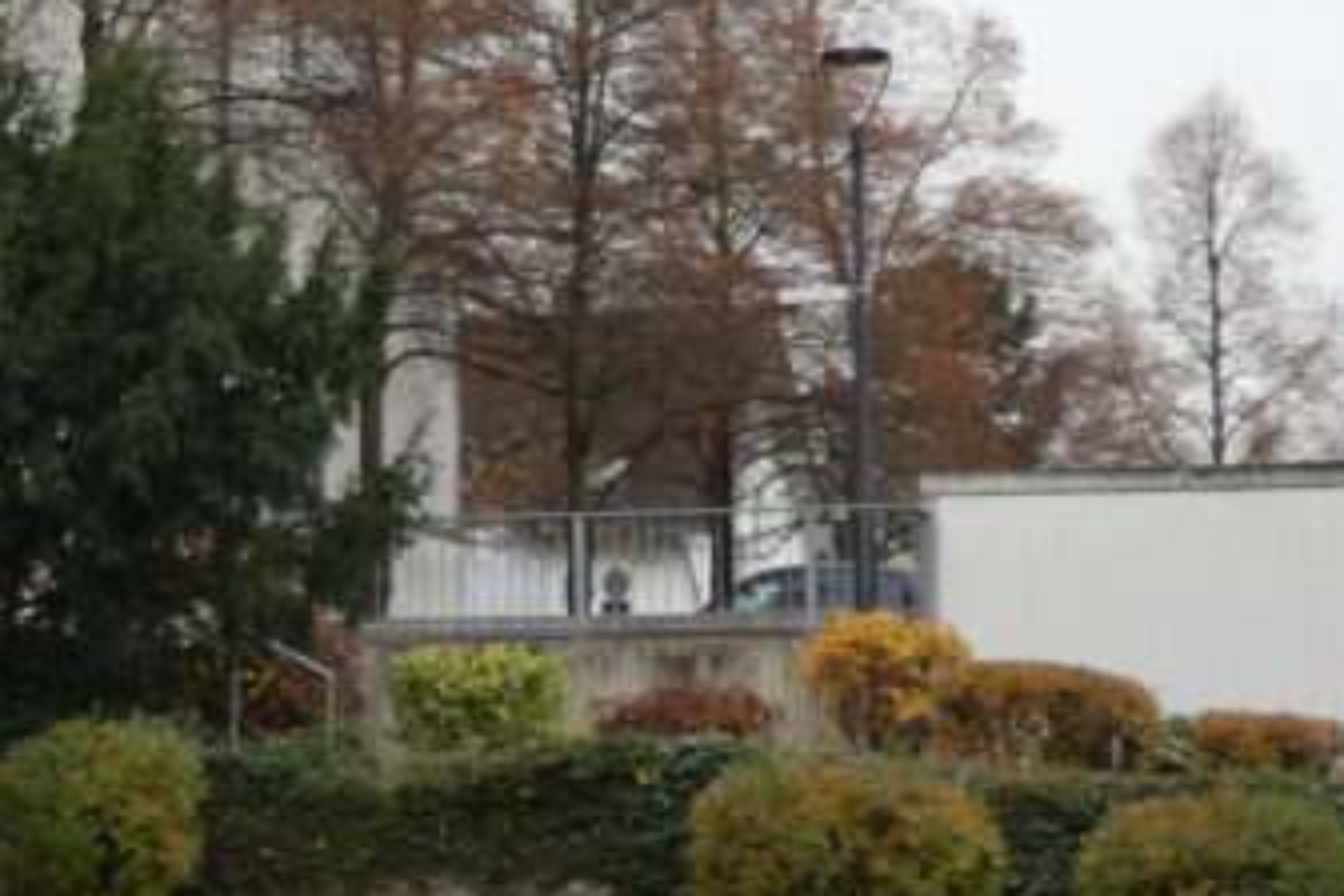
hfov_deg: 13.6
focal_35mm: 146
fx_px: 5450
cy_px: 144
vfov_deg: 9.4
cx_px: -328
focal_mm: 8.2
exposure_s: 1/80
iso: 80
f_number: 3.8
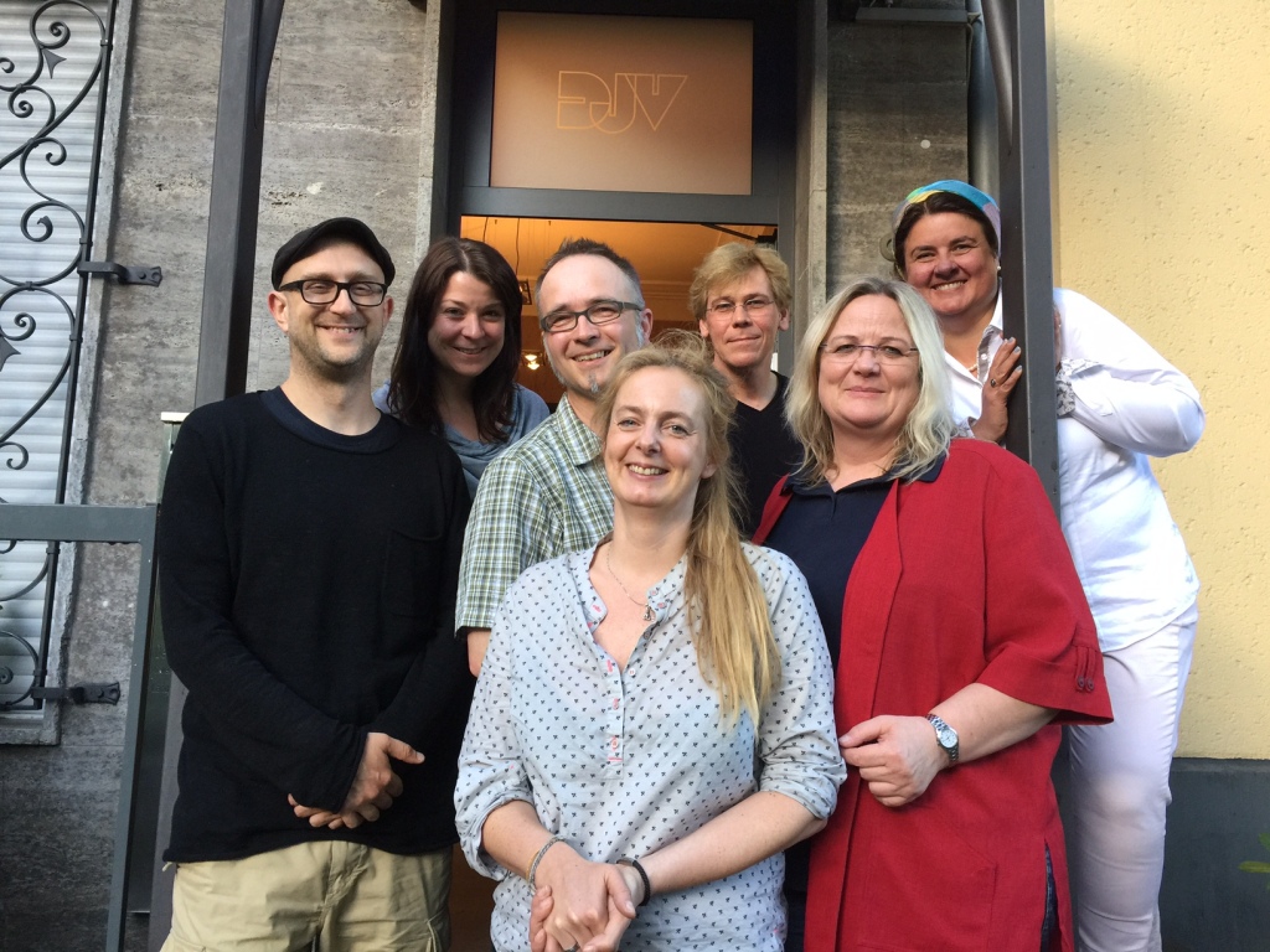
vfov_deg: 48.2
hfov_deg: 61.7
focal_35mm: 29
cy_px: 476
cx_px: 635
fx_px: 1064
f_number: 2.2
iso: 50
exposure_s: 1/33
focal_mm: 4.15
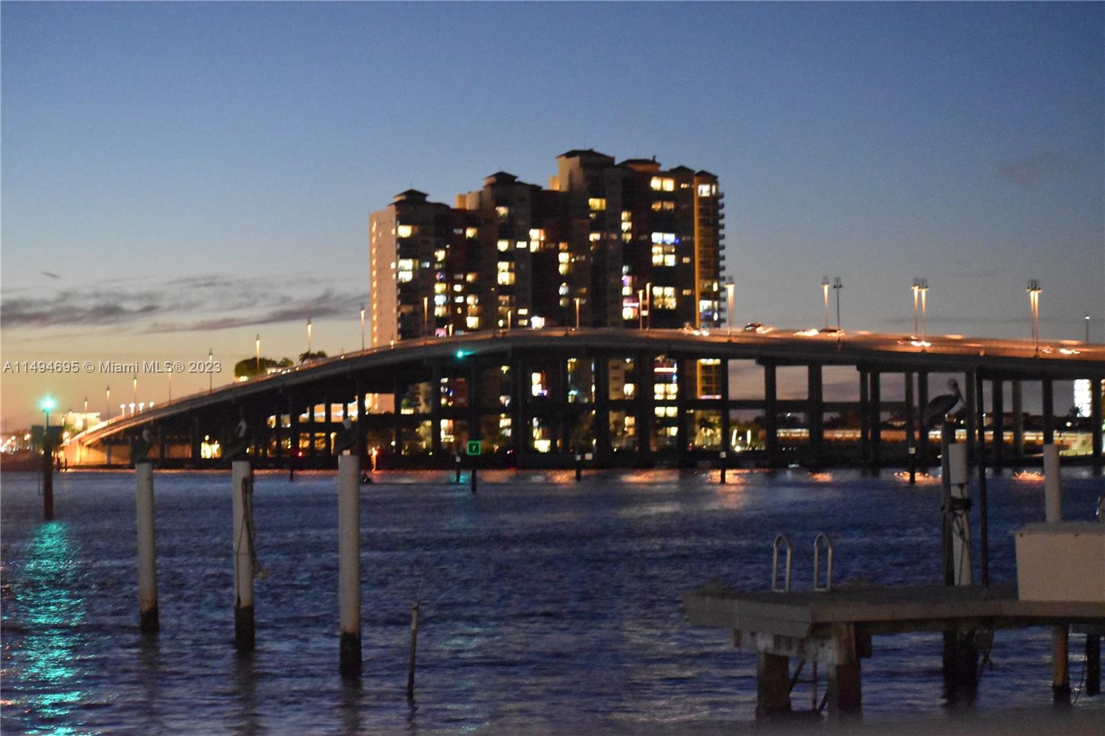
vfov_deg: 13.0
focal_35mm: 105
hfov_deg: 19.5
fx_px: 3222
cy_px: 368
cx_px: 552
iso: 12800
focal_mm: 70
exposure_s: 1/10
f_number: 4.5
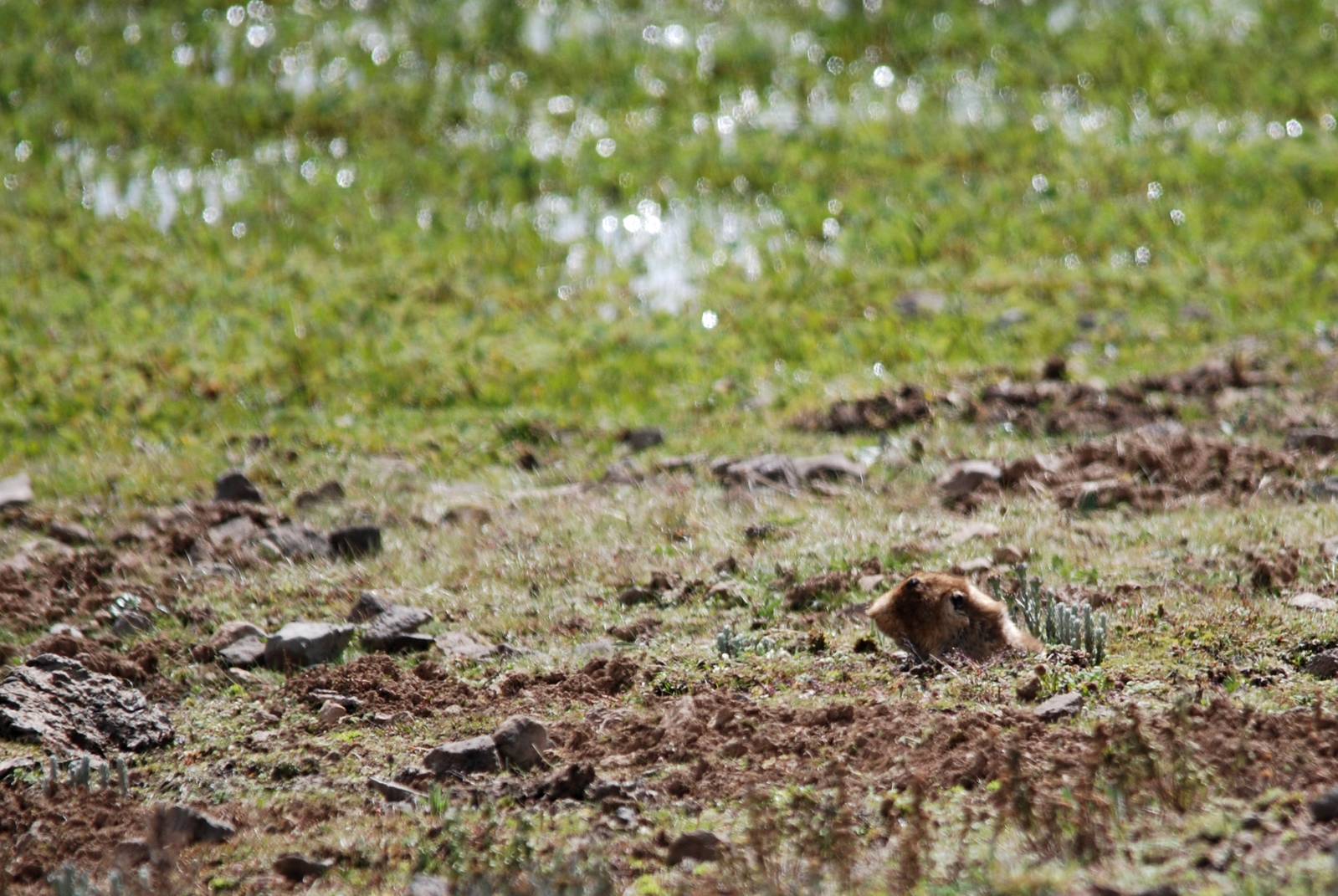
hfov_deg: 2.7
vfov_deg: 1.8
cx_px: 669
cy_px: 448
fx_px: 27913
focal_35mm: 750
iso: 200
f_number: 6.3
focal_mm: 500
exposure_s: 1/500
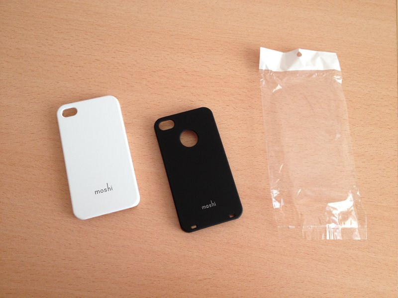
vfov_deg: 40.7
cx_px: 199
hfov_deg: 52.6
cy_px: 149
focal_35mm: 35
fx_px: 402
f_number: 2.4
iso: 64
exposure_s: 1/40
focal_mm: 4.28
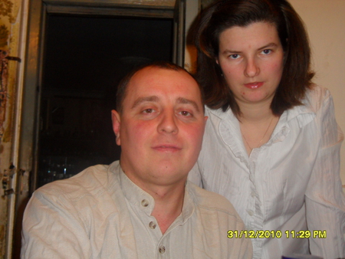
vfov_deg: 27.5
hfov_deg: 36.2
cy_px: 130
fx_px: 529
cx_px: 172
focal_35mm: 53
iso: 400
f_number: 3.9
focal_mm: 9.5
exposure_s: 1/60
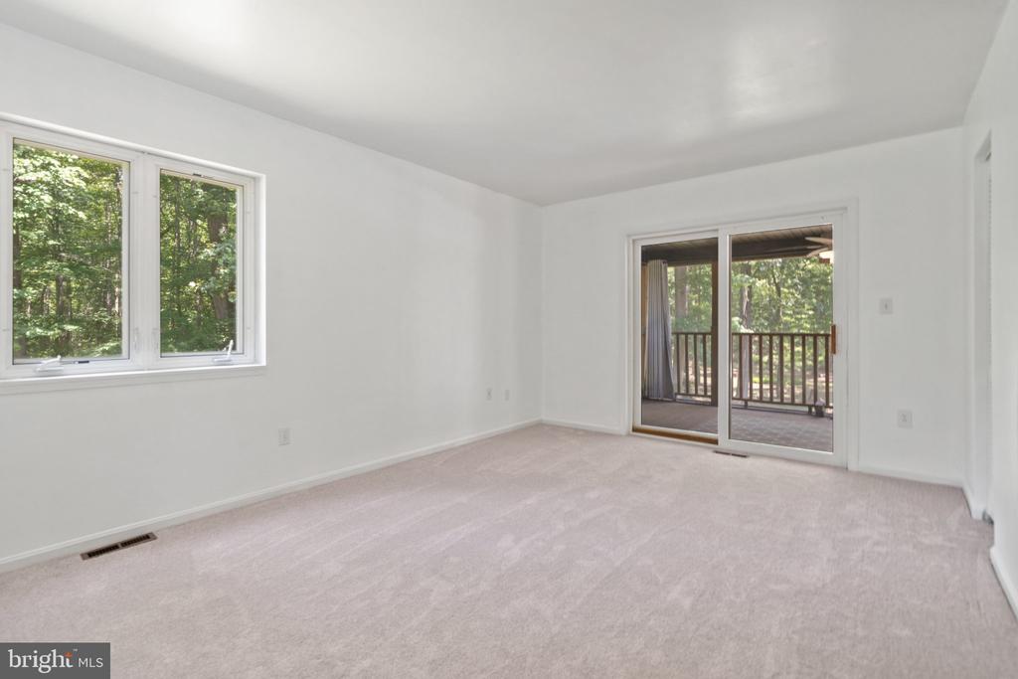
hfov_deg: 96.7
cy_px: 340
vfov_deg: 73.8
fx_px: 452
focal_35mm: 16
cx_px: 509
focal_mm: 16
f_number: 8
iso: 500
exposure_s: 1/5
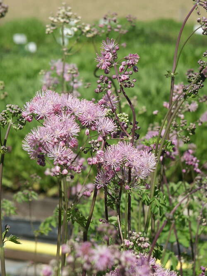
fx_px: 1372
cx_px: 104
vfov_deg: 11.5
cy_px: 138
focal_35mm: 172
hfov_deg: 8.6
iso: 100
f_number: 5.6
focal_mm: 43.67
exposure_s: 1/750
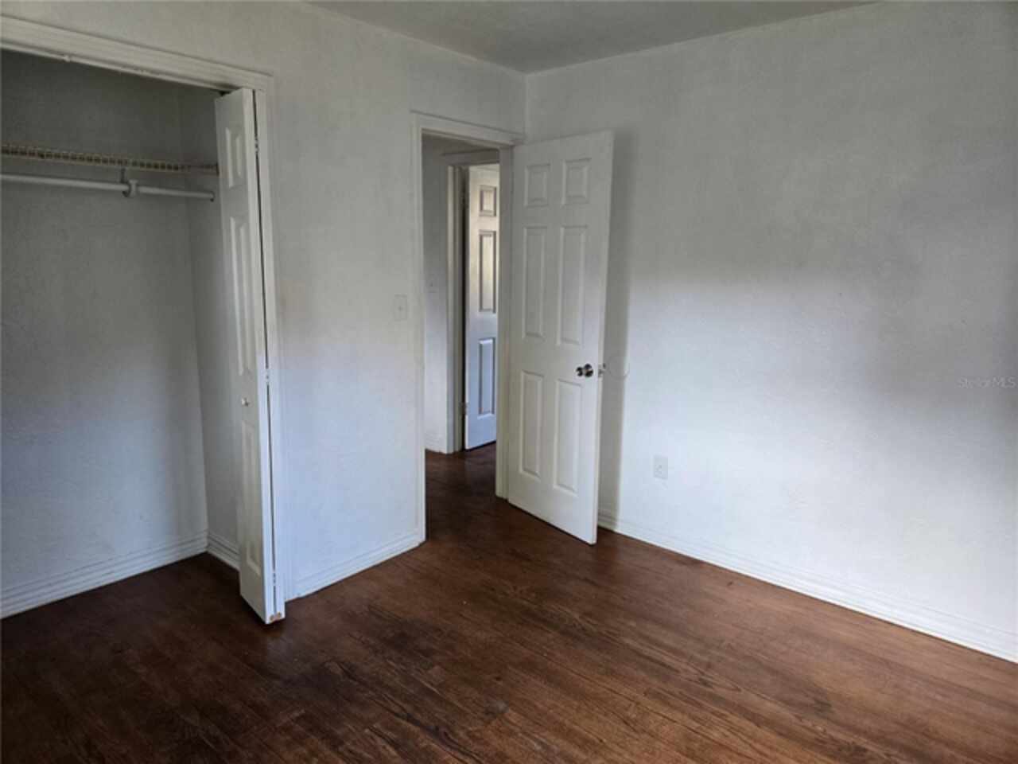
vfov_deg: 58.9
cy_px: 382
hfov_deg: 73.9
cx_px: 509
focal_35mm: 23
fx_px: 676
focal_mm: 5.4
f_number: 1.8
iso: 200
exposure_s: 1/120
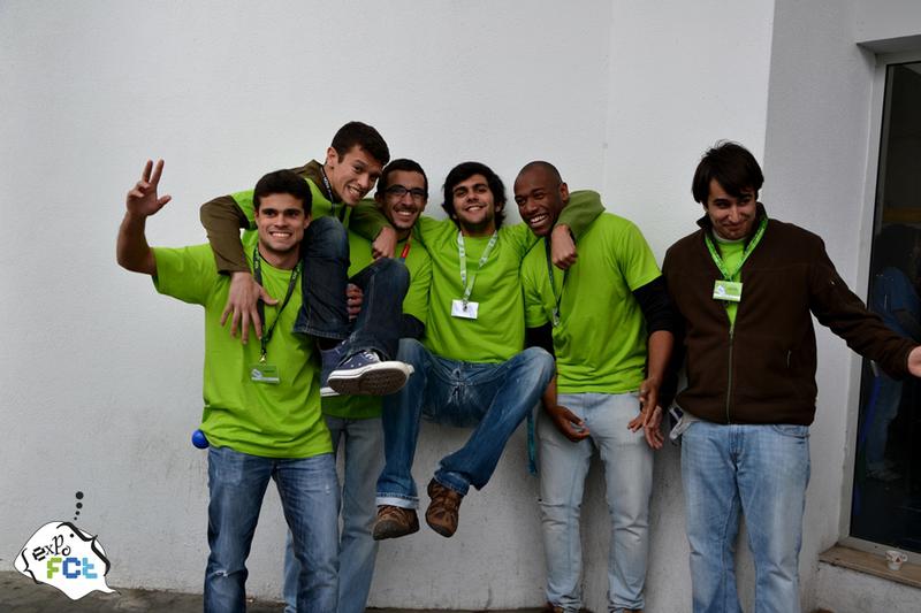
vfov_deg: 36.9
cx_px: 460
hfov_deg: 53.1
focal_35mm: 36
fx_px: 921
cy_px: 306
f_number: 5.6
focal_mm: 24
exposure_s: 1/125
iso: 110
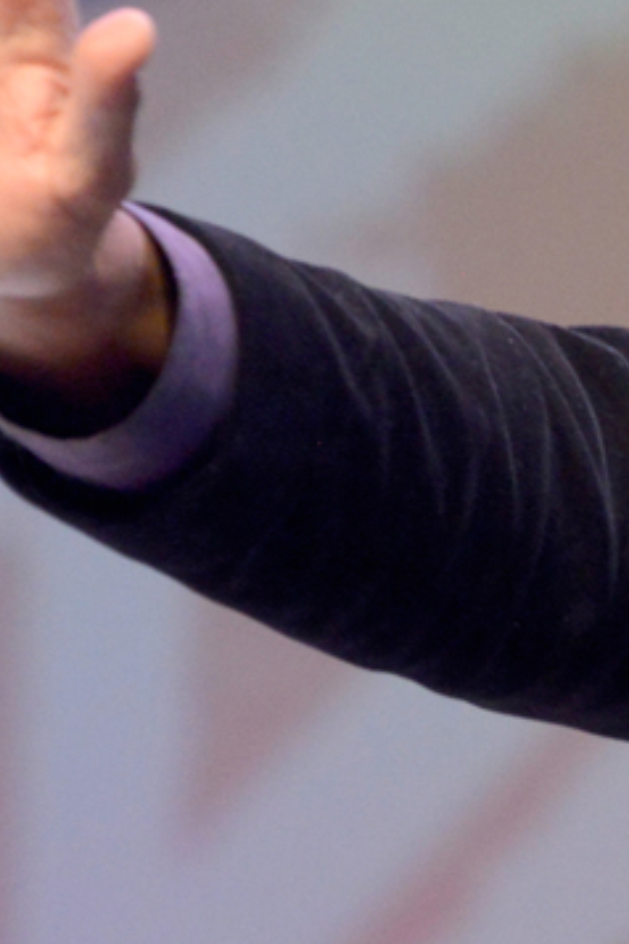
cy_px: 467
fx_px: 21122
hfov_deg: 1.7
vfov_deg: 2.6
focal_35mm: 806
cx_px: 1115
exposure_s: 1/200
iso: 2000
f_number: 4.5
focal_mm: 200
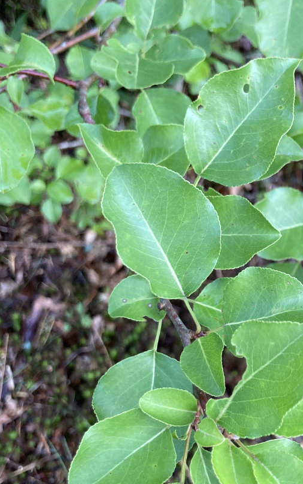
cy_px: 281
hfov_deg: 23.8
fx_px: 700
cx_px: 266
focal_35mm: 53
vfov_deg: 38.1
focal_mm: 4
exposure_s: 1/121
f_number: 1.8
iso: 40
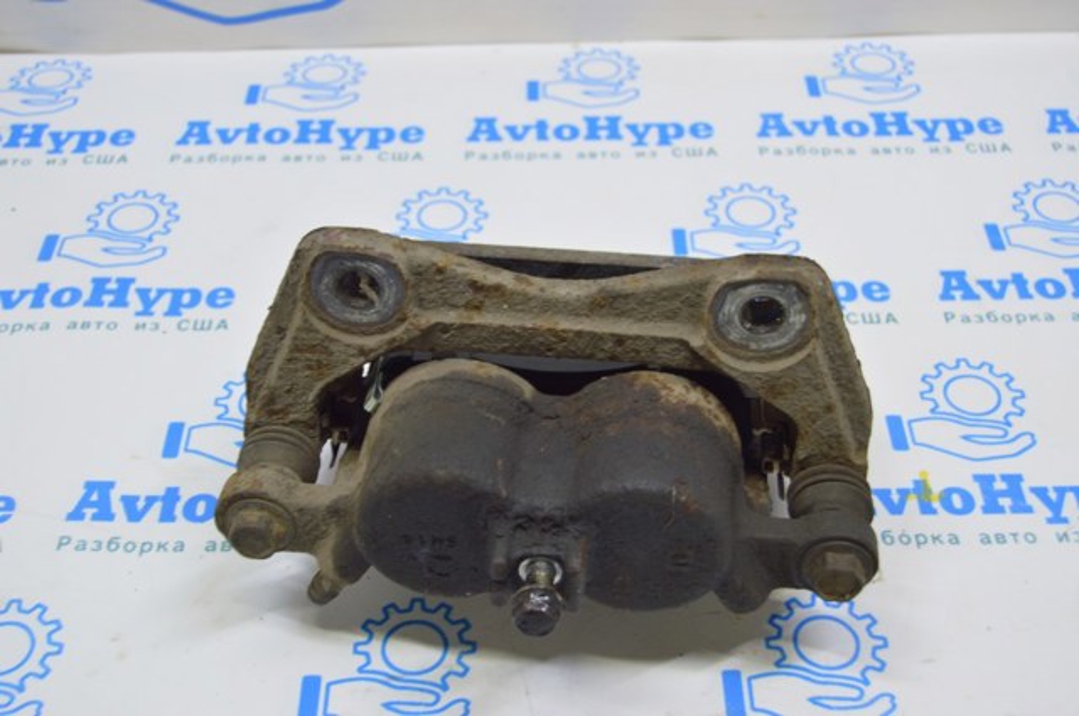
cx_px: 540
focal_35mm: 48
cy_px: 358
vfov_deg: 28.0
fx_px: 1437
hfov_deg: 41.2
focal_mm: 32
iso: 400
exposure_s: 1/20
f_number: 5.6
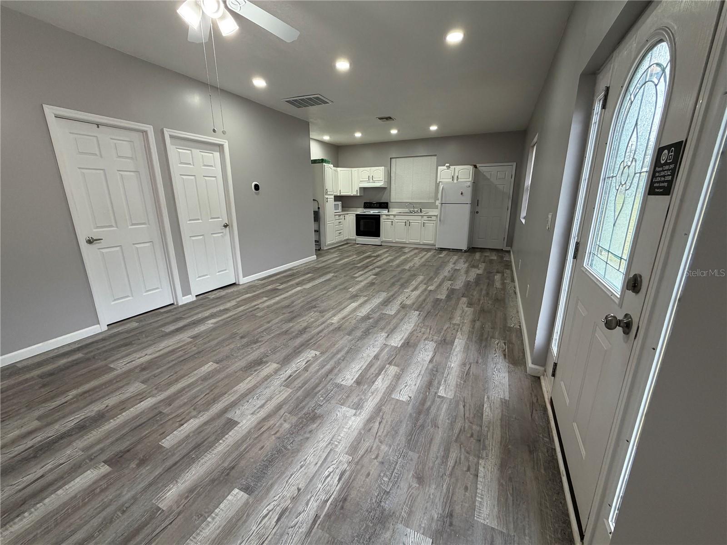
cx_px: 364
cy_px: 272
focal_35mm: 14
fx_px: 294
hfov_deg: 102.1
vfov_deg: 85.7
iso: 250
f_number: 2.2
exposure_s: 1/120
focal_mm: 2.22
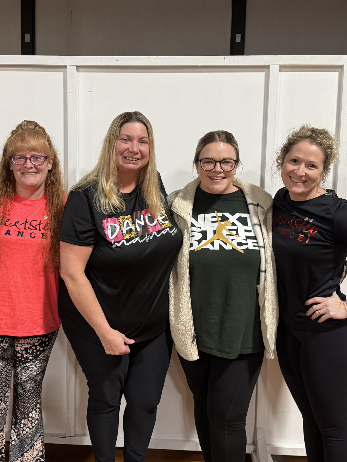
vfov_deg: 48.9
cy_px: 213
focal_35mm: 38
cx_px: 144
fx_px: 508
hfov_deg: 37.6
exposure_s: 1/89
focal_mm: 6.76
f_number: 1.78
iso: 200
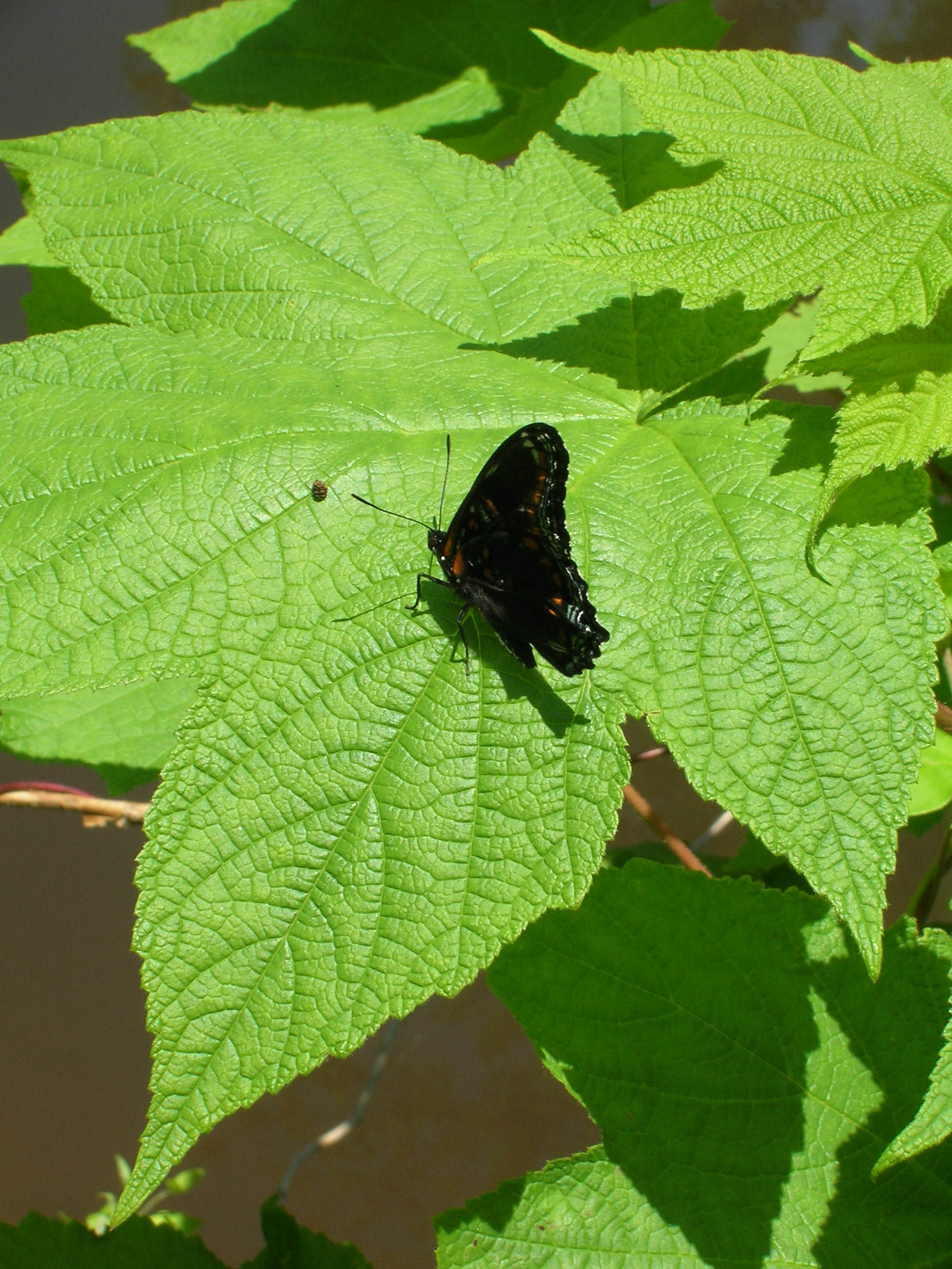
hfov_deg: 14.9
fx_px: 3630
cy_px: 634
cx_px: 476
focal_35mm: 99
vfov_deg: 19.8
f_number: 8.1
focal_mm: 16.4
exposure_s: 1/108
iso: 50
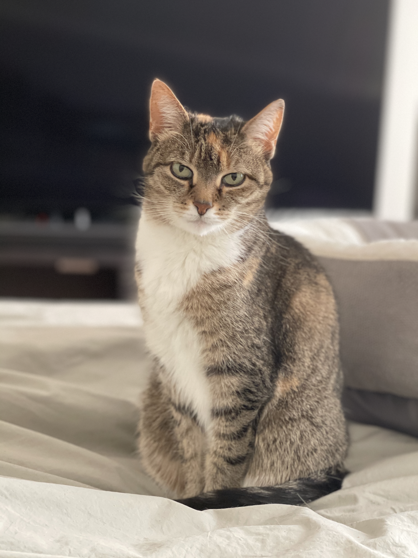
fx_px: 1030
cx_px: 209
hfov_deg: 22.9
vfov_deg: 30.3
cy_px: 279
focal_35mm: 64
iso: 400
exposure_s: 1/36
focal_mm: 7.5
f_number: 2.2
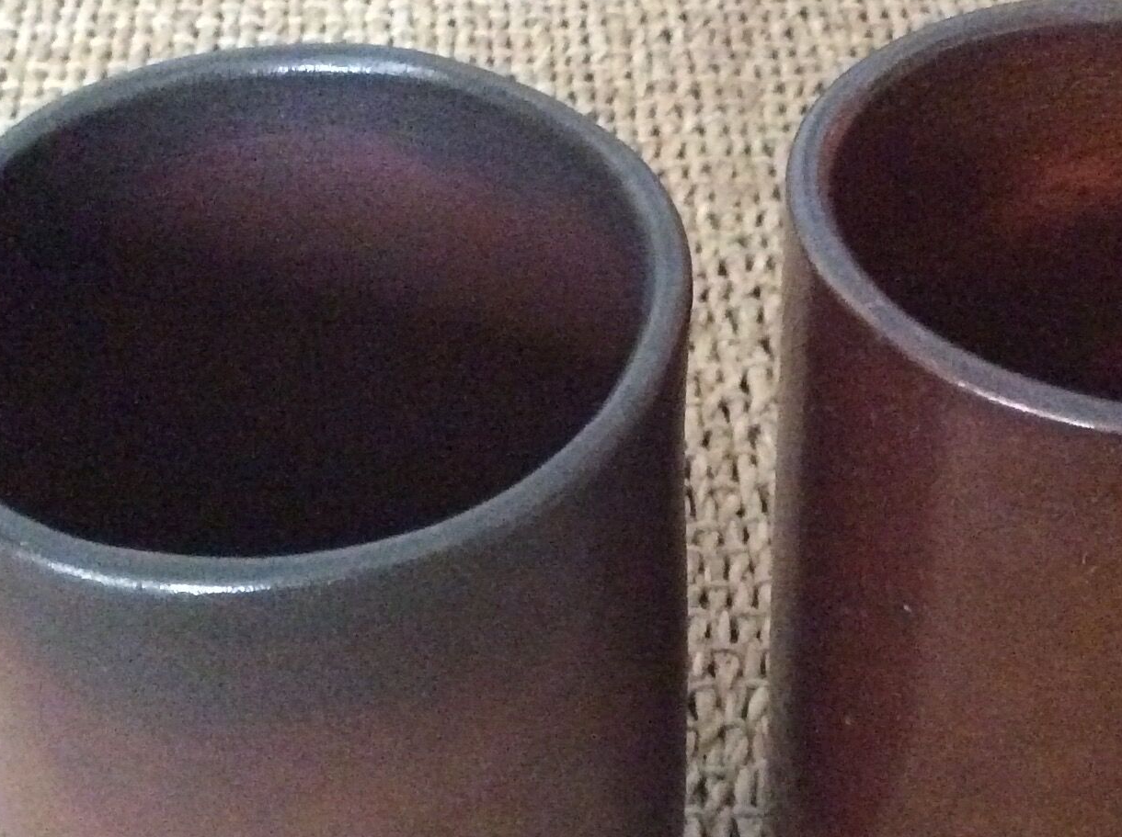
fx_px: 2201
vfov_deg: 21.5
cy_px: 492
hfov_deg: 28.5
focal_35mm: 68
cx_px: 727
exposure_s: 1/17
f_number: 2.4
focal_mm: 3.3
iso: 800
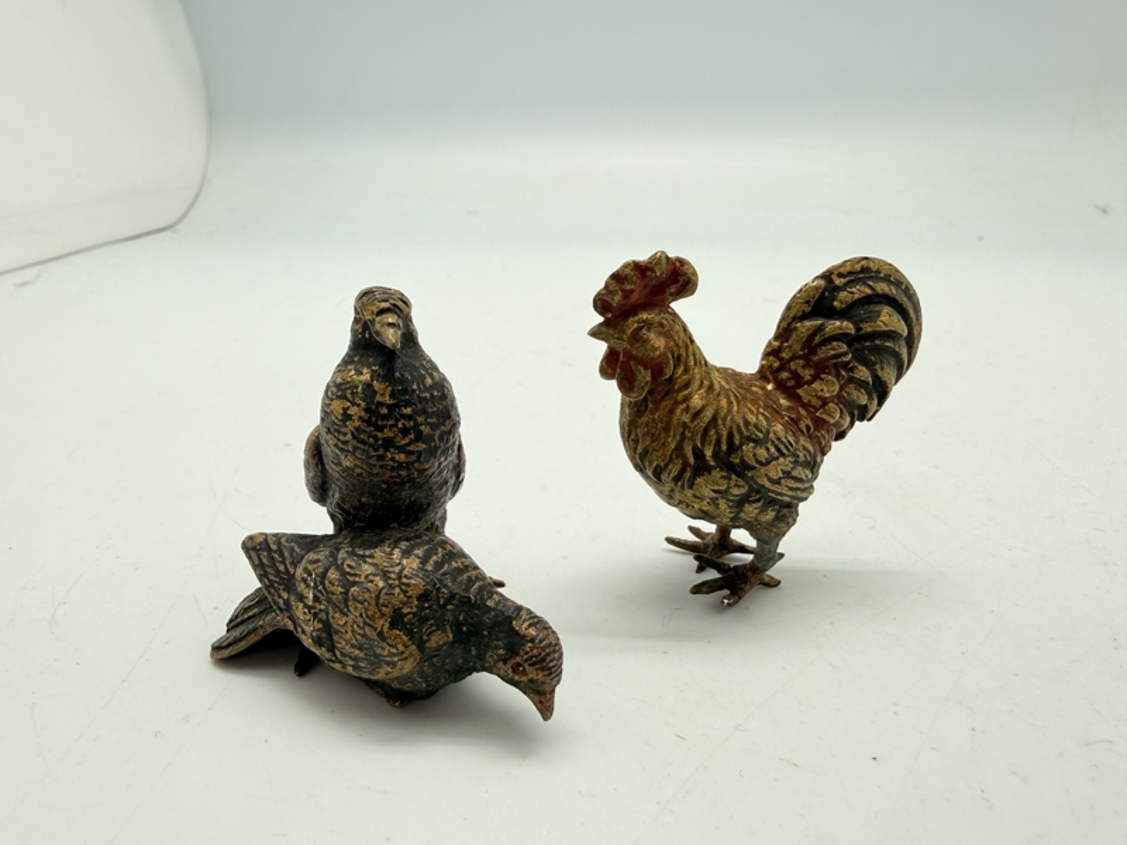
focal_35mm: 24
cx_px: 564
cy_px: 422
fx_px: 781
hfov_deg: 71.6
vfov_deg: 56.8
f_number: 2.2
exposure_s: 1/100
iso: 50
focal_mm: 2.22
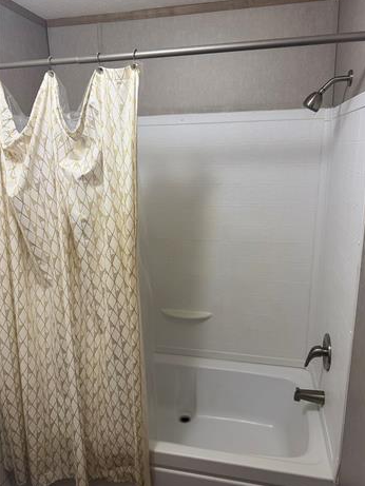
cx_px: 187
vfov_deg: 69.4
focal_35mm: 25
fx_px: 351
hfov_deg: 54.9
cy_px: 238
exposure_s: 1/60
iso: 320
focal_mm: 6.76
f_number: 1.78
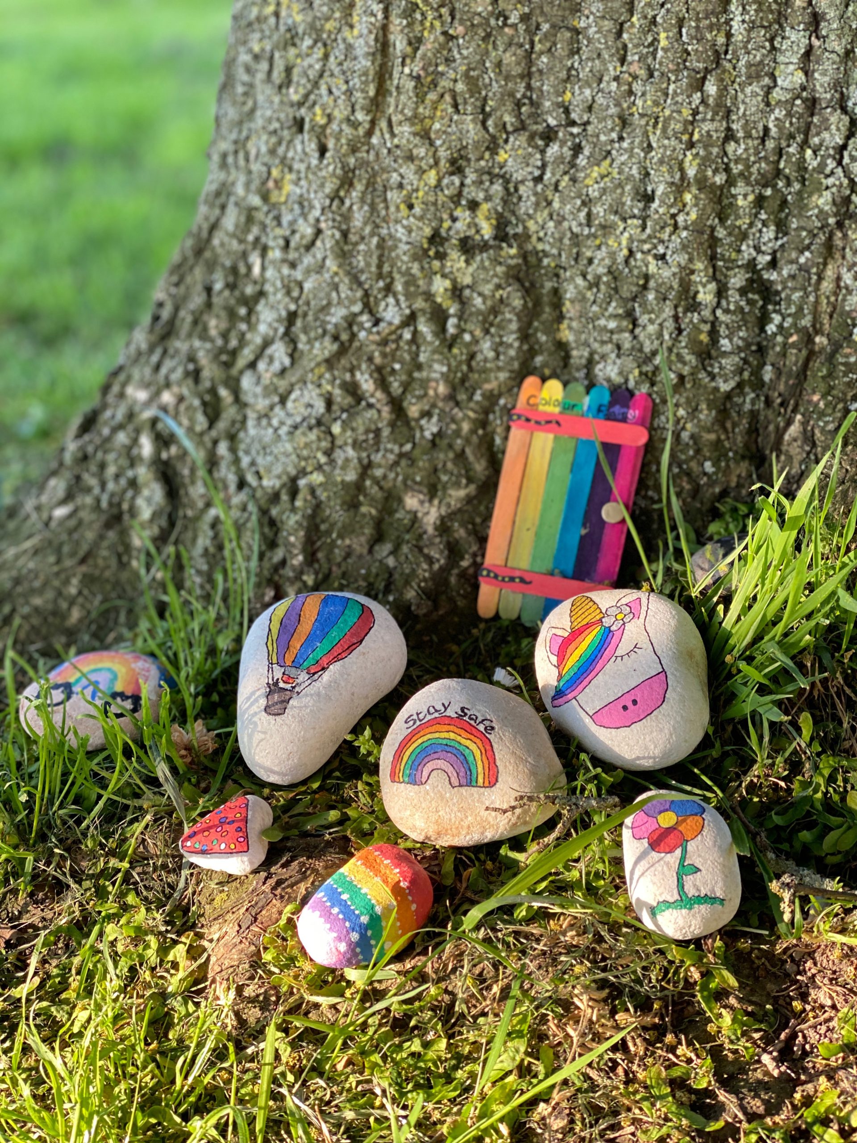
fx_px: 1717
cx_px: 428
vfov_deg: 36.8
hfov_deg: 28.0
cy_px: 572
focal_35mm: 52
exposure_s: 1/122
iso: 40
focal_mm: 6
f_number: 2
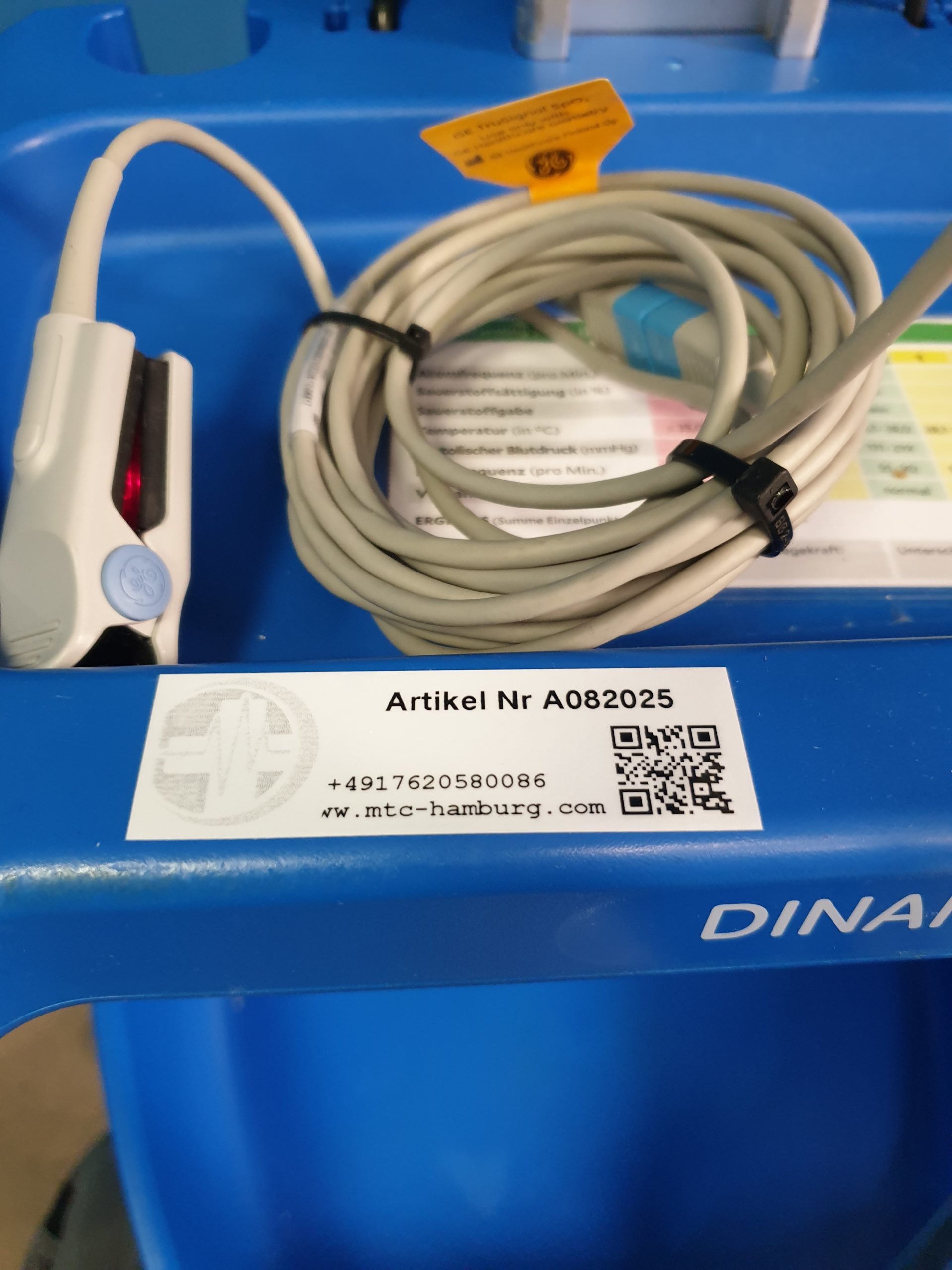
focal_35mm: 26
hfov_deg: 53.1
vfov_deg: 67.3
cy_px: 635
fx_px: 953
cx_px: 476
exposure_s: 1/50
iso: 200
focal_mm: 4.3
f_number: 1.5
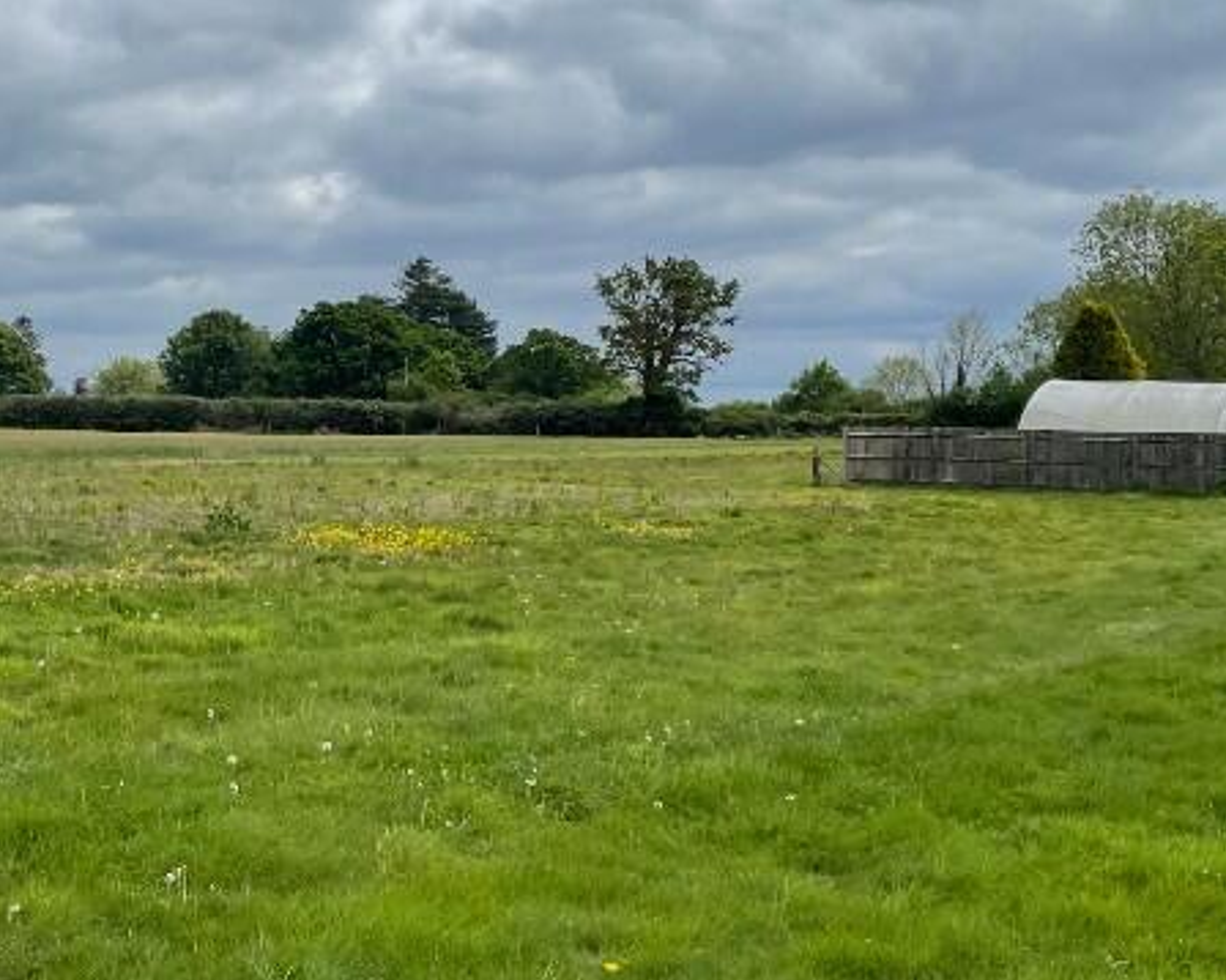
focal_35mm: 58
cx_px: 252
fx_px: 2104
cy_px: 479
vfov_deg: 26.2
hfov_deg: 31.7
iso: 32
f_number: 1.6
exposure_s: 1/5814
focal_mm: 4.2
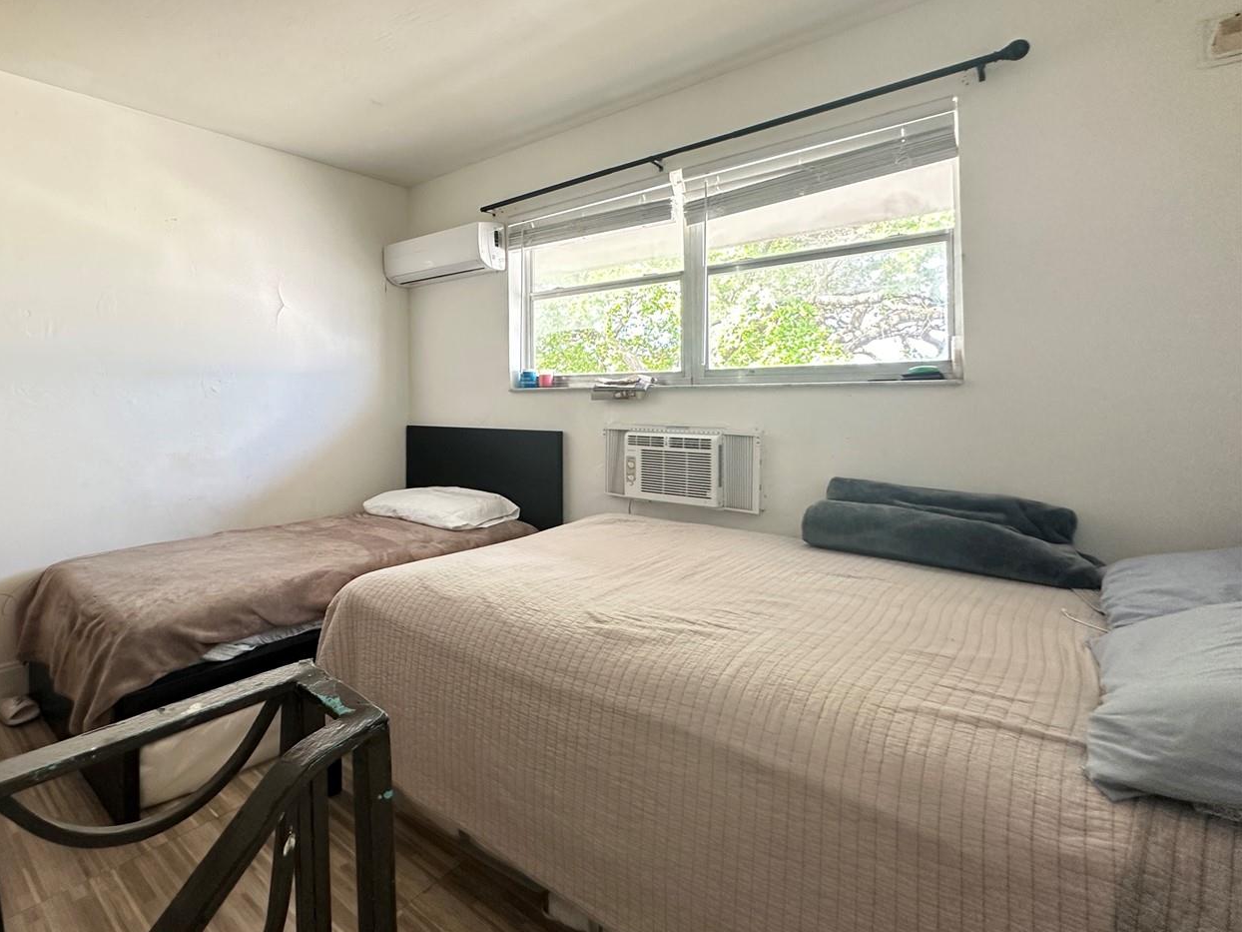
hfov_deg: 85.5
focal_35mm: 18
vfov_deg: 71.1
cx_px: 444
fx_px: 646
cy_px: 389
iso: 250
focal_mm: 2.22
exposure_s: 1/99
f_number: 2.2
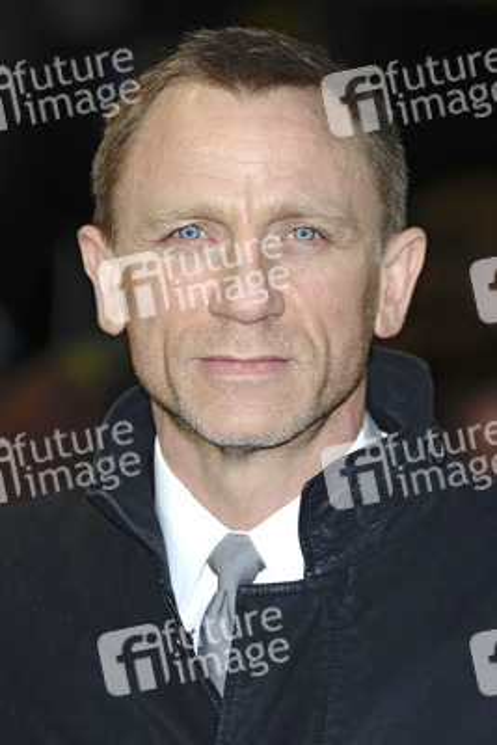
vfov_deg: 8.9
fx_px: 4810
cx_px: 248
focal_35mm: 232
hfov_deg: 5.9
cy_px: 372
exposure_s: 1/200
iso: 320
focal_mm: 155
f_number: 4
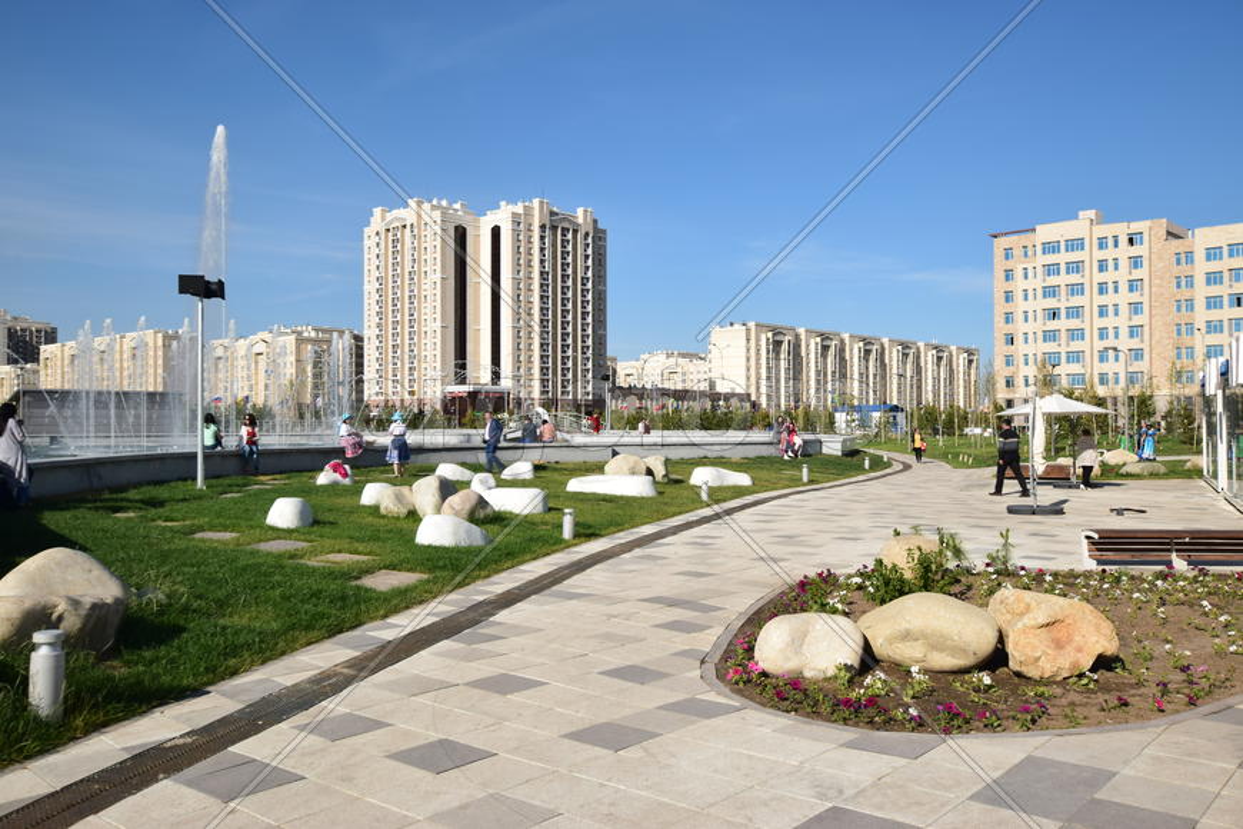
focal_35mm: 30
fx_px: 1036
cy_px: 414
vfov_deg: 43.6
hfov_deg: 61.9
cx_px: 622
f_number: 11
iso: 100
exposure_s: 1/125
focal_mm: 20
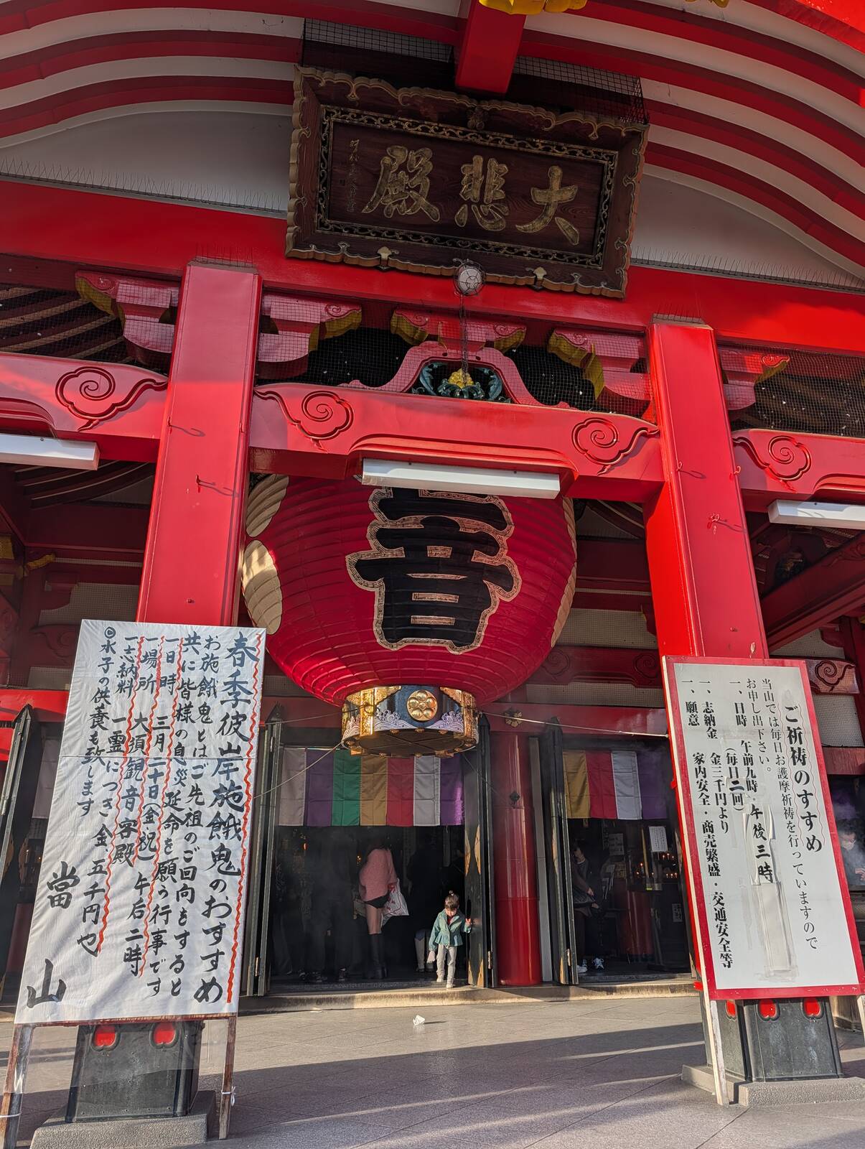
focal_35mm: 24
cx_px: 432
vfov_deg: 71.5
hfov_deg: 56.9
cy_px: 574
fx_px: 798
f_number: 1.68
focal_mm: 6.9
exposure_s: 1/2463
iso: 18
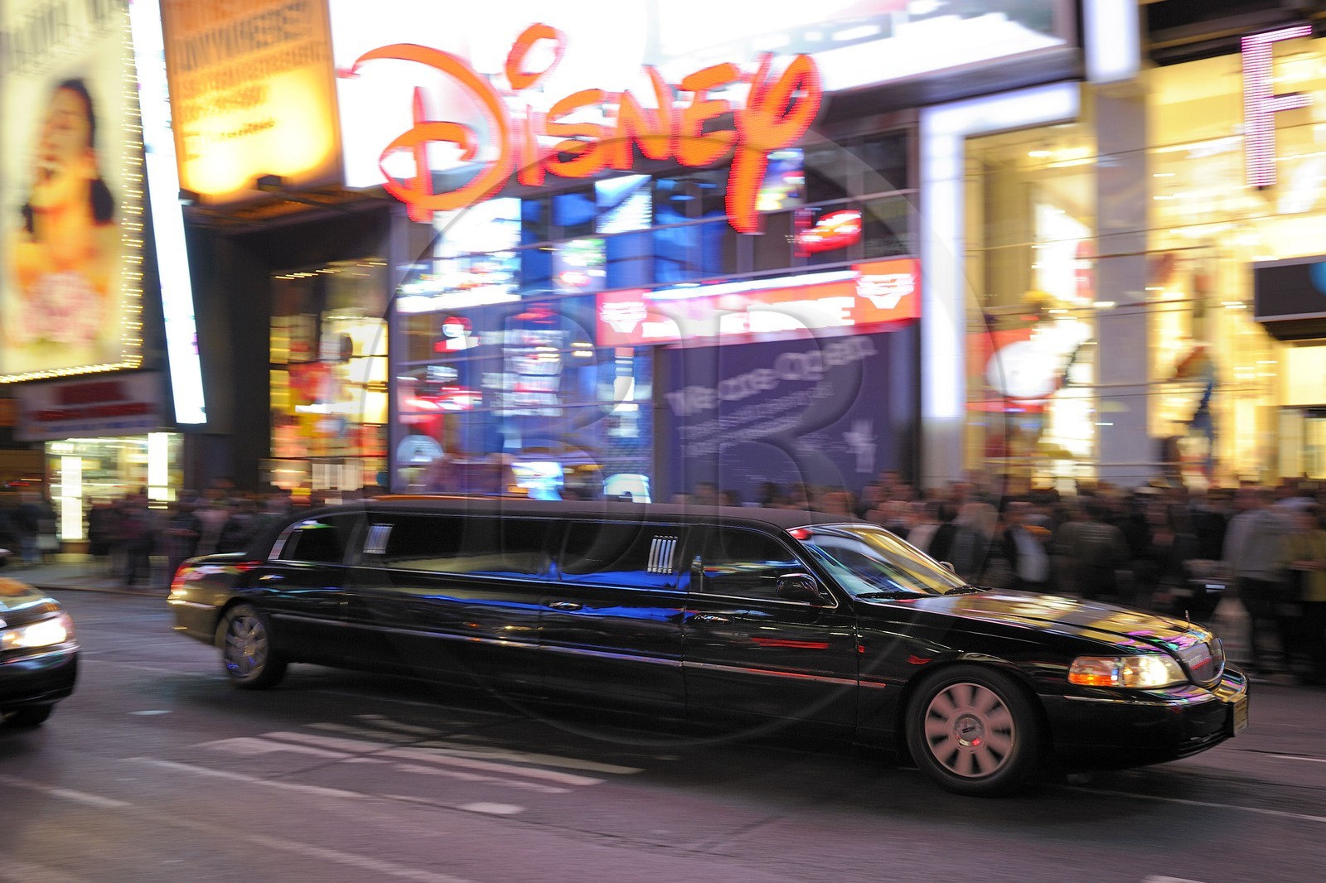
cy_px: 442
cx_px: 663
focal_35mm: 31
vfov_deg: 42.3
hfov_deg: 60.3
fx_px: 1142
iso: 800
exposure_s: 1/40
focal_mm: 31
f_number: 4.5
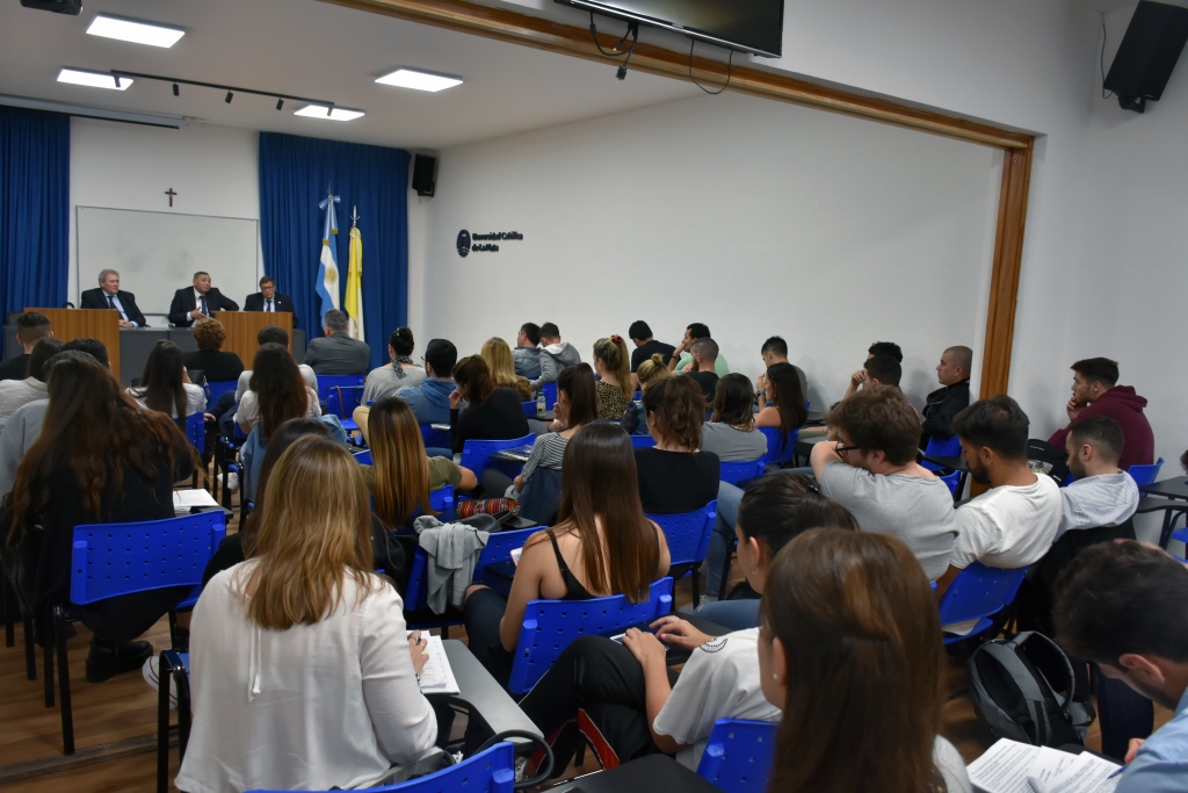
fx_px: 891
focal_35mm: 27
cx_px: 594
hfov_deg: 67.4
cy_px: 396
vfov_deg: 47.9
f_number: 5
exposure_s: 1/100
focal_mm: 18
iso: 800
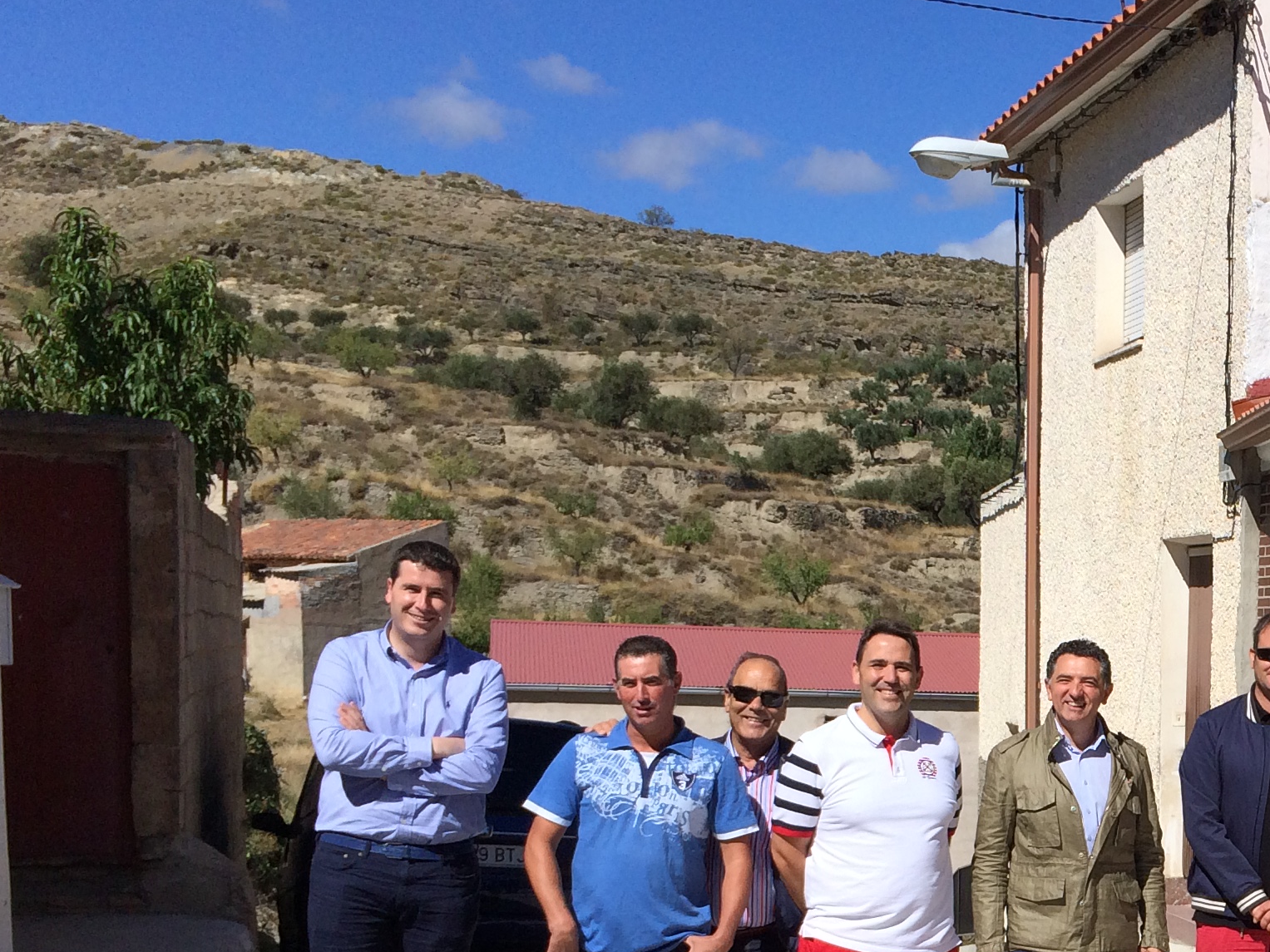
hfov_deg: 29.0
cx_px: 1297
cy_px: 885
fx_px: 2274
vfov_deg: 23.0
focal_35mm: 62
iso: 32
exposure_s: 1/3731
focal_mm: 4.15
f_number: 2.2
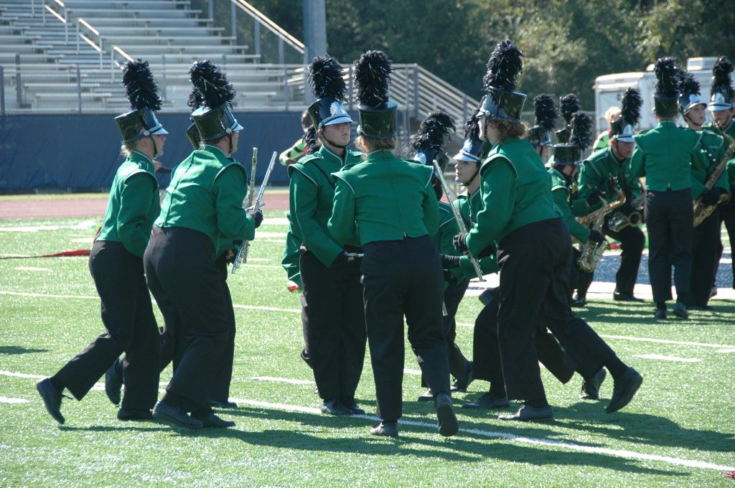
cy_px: 244
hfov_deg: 12.2
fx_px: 3426
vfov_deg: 8.1
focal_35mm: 168
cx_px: 368
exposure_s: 1/400
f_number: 5.6
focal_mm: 112
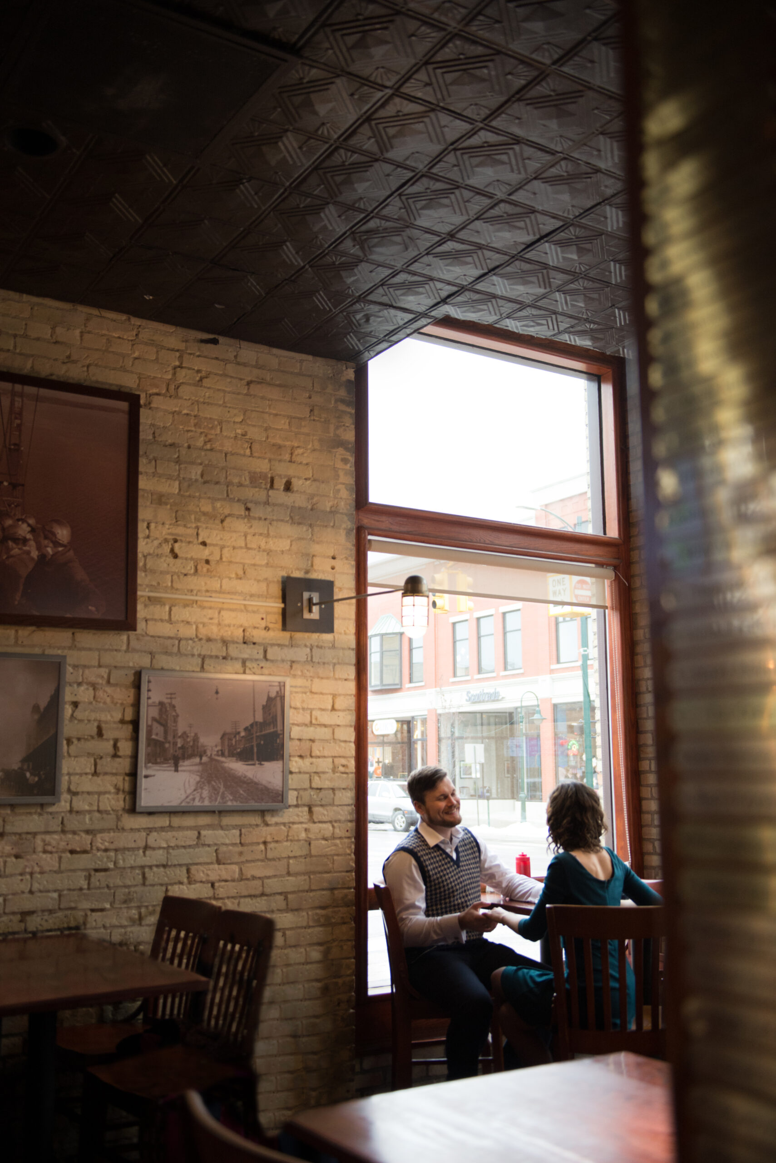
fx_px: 1131
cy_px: 582
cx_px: 388
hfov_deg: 37.9
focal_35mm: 35
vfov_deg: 54.4
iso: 1600
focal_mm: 35
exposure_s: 1/250
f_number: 2.8
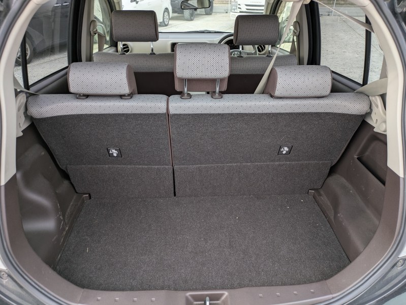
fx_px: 293
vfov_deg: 54.9
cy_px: 152
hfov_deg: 69.4
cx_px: 203
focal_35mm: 25
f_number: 1.89
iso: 38
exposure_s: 1/120
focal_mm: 5.43
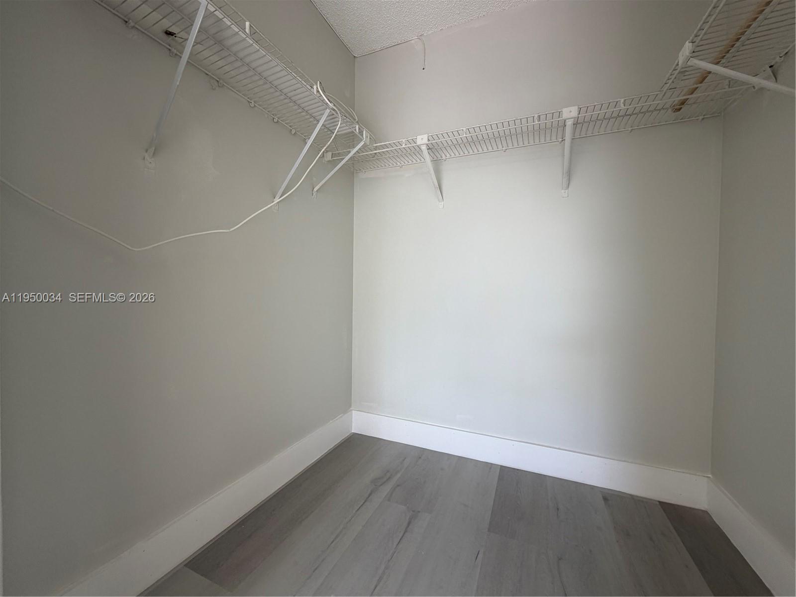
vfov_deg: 85.7
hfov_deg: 102.1
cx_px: 398
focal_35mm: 14
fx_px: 322
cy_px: 298
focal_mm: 2.22
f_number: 2.2
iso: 50
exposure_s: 1/121
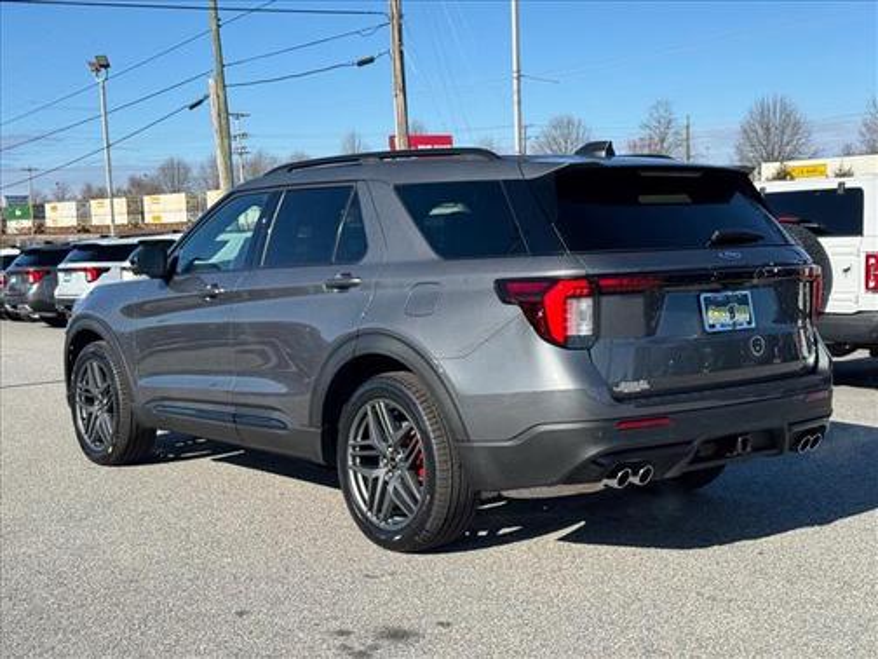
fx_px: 1217
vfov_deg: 30.3
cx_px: 439
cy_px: 330
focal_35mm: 48
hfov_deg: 39.7
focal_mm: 6.76
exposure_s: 1/4310
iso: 64
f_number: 1.78
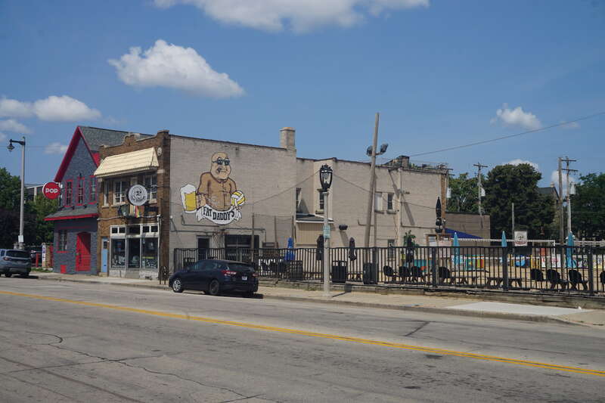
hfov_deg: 43.6
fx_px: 756
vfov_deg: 29.9
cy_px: 202
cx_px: 302
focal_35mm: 45
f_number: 11
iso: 100
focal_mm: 30
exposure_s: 1/250
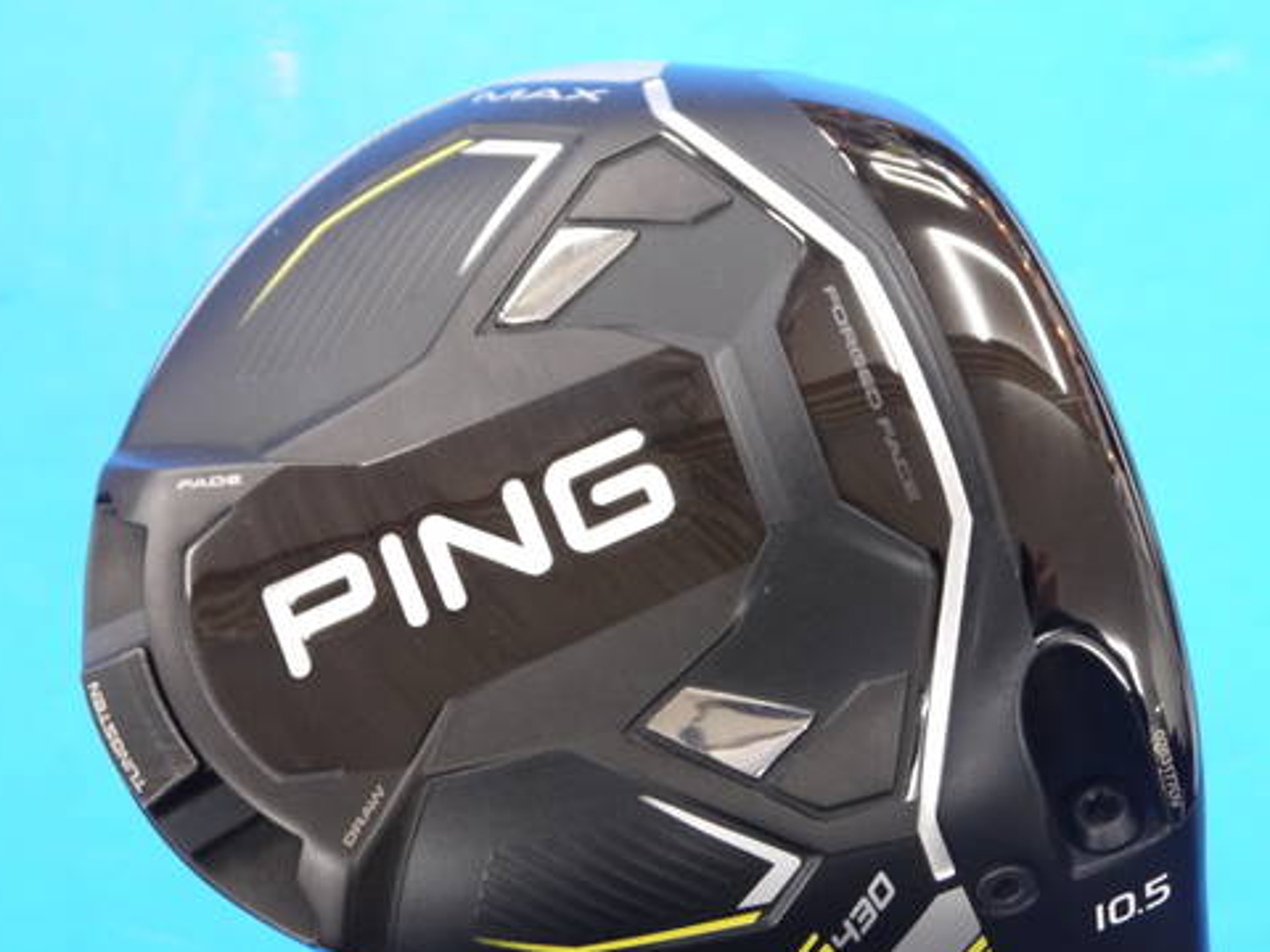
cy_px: 542
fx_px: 4109
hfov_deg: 17.6
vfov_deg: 13.2
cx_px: 722
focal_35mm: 112
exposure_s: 1/50
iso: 800
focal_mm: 42
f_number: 5.6
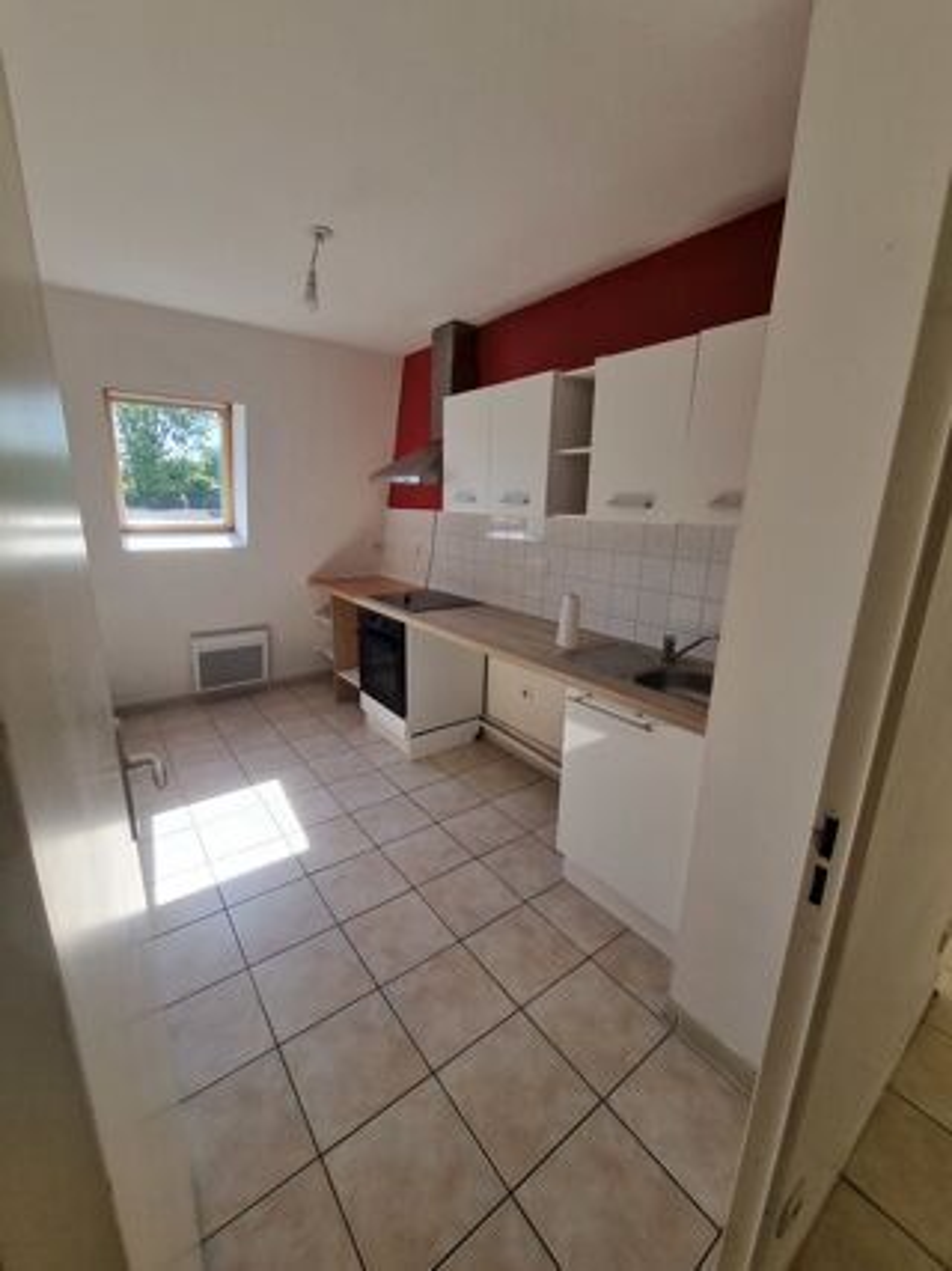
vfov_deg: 106.2
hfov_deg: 89.9
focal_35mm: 13
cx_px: 476
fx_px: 477
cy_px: 636
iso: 50
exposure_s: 1/237
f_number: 2.2
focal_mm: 2.2
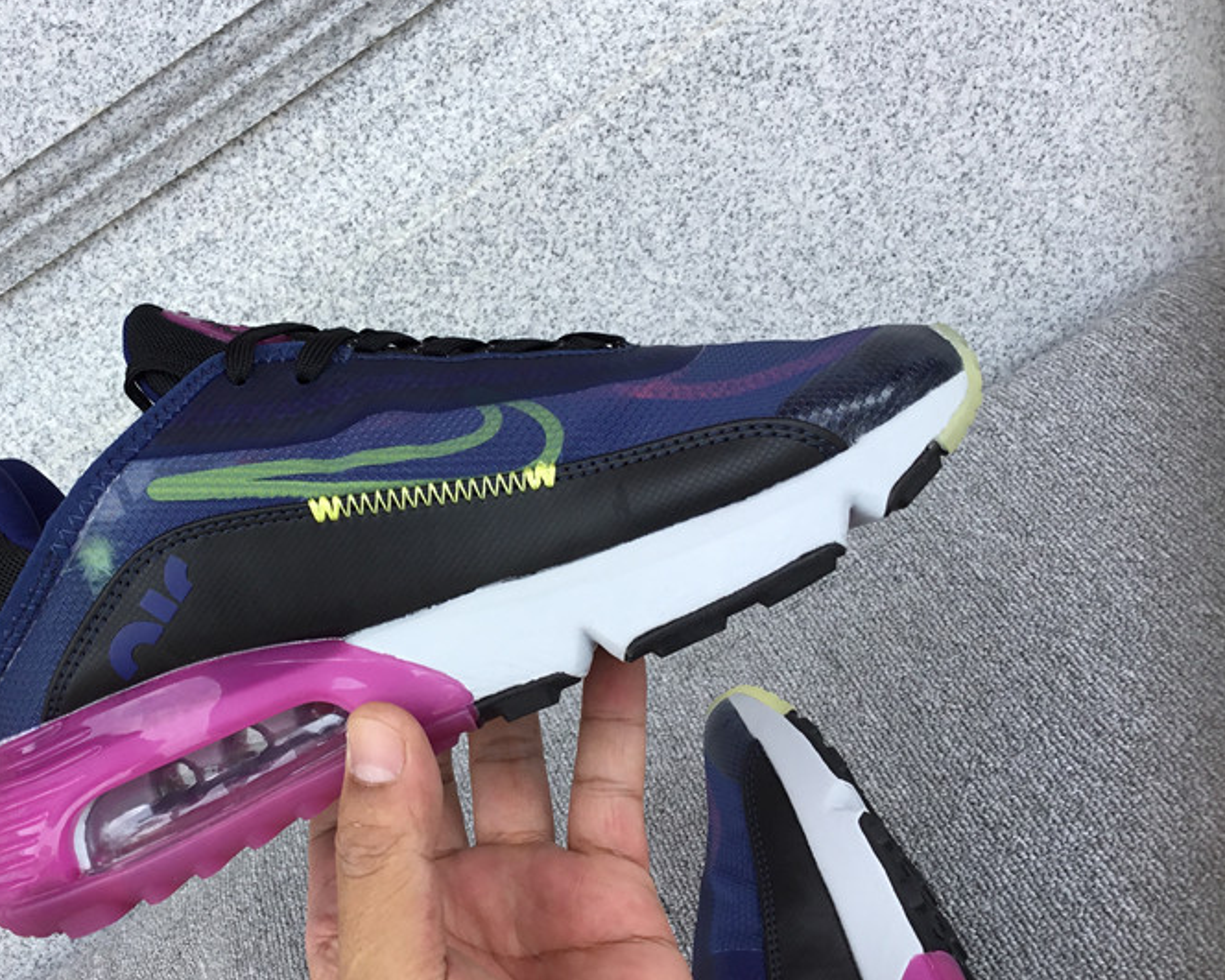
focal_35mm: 41
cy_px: 496
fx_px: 1486
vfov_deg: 36.5
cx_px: 410
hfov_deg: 44.2
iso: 25
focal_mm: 3.3
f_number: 2.4
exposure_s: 1/236
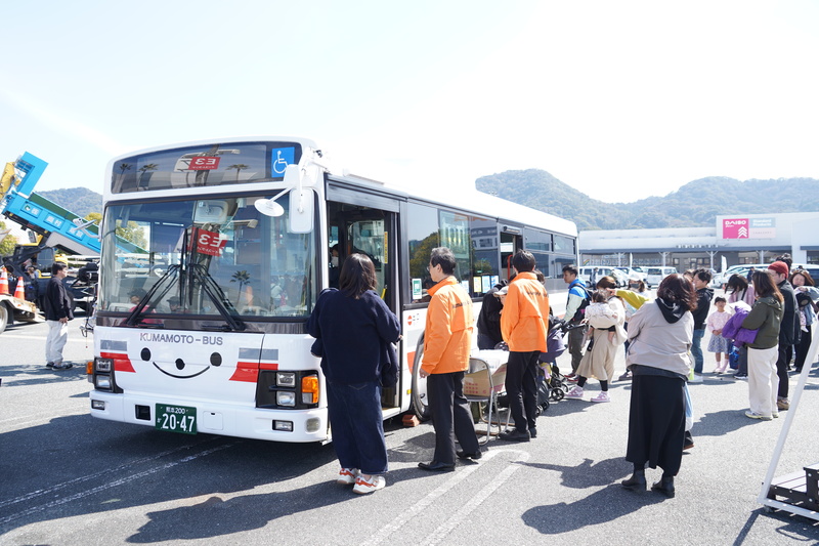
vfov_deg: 44.9
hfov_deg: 63.7
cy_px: 273
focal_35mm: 29
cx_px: 410
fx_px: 660
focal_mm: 29
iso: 125
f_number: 5.6
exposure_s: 1/160
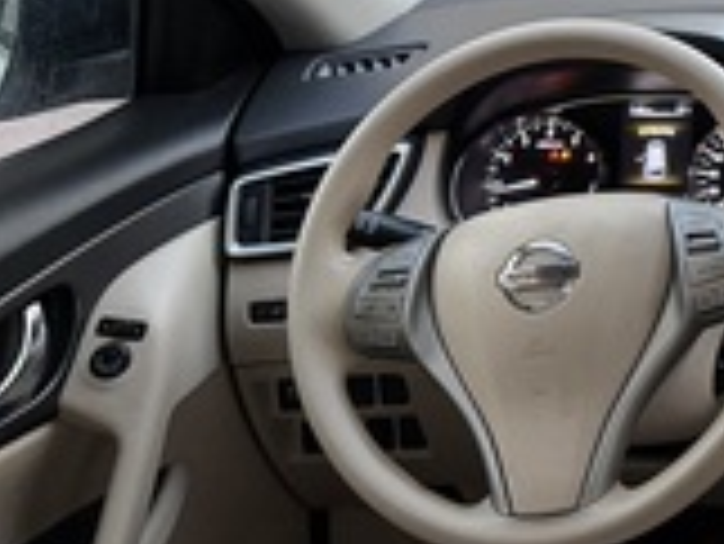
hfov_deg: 24.7
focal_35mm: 68
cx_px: 951
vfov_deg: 20.3
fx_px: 1423
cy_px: -101
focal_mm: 6.76
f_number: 1.78
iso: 400
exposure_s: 1/50
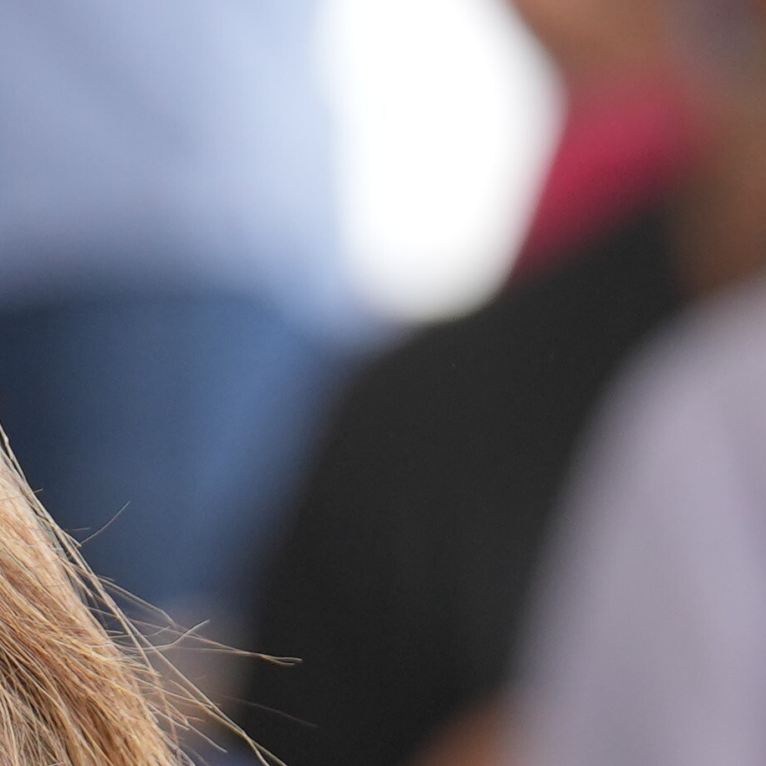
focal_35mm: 890
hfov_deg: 2.0
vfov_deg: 2.0
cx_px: -69
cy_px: 2264
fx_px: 22282
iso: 400
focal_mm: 111
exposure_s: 1/350
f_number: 3.5
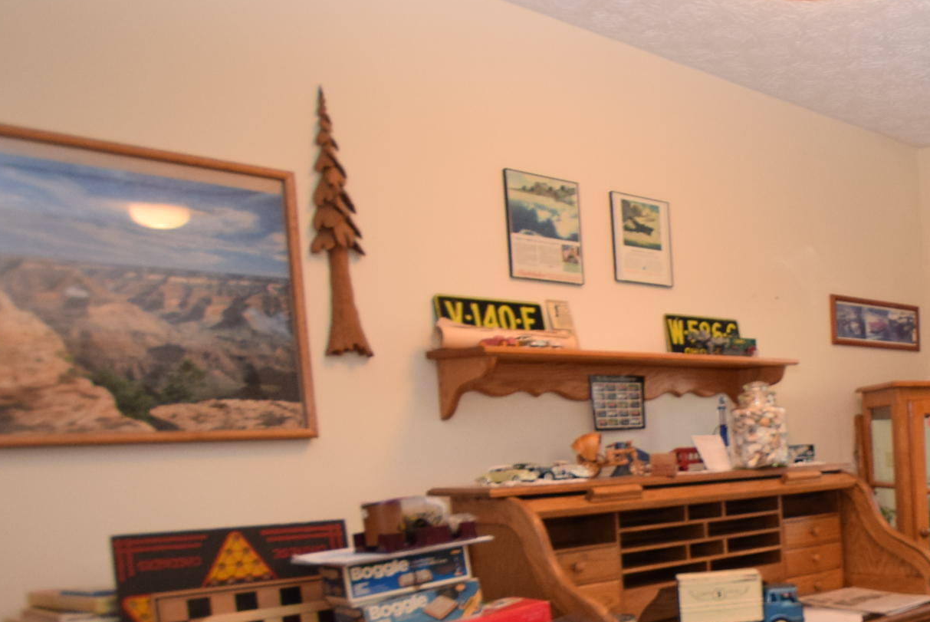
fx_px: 957
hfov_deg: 41.6
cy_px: 517
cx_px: 1016
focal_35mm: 37
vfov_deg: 34.6
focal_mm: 10
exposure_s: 1/60
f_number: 4
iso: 800
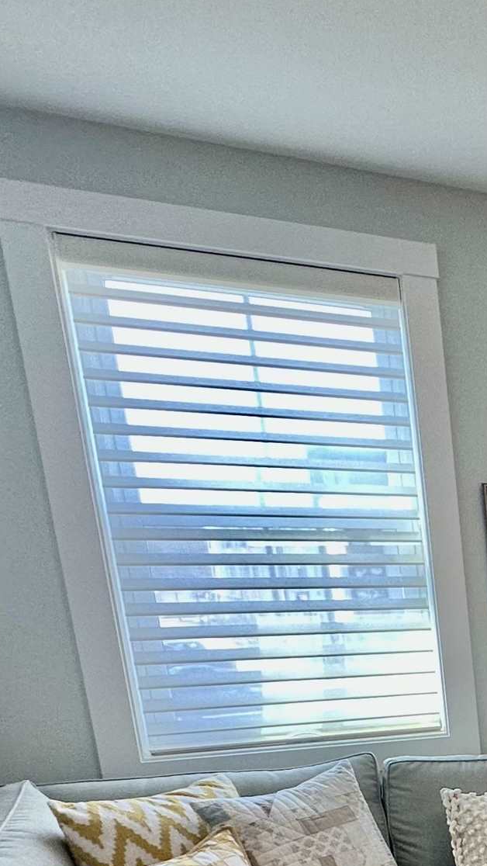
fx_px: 964
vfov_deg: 44.1
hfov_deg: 20.0
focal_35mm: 42
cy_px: 778
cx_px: 893
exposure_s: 1/120
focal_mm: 2.22
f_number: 2.2
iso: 125
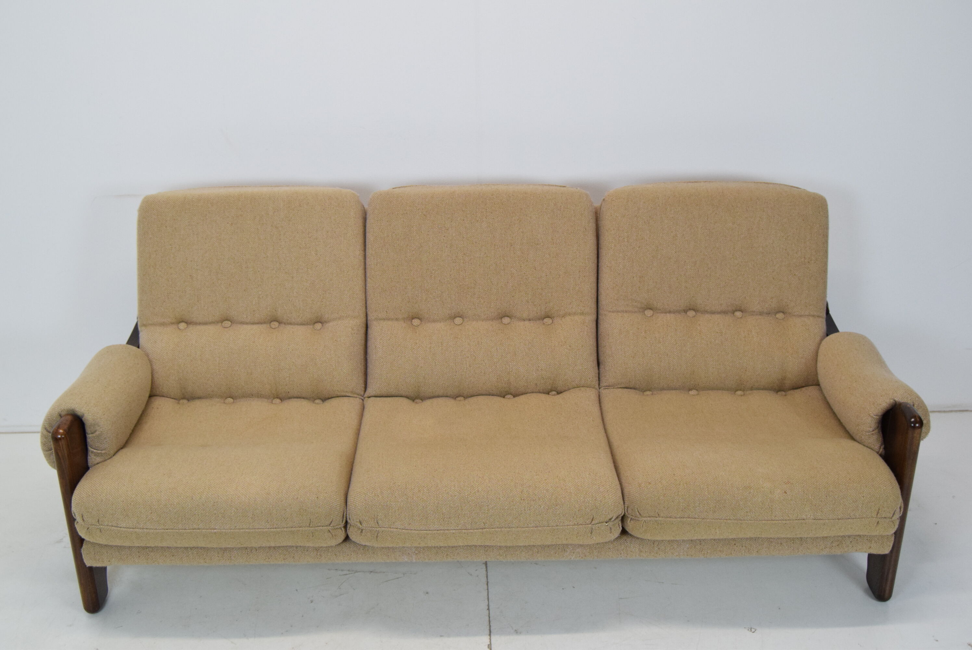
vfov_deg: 34.3
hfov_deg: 49.5
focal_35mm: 39
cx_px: 486
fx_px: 1054
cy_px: 325
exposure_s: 1/160
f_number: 6.3
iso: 1600
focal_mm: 26
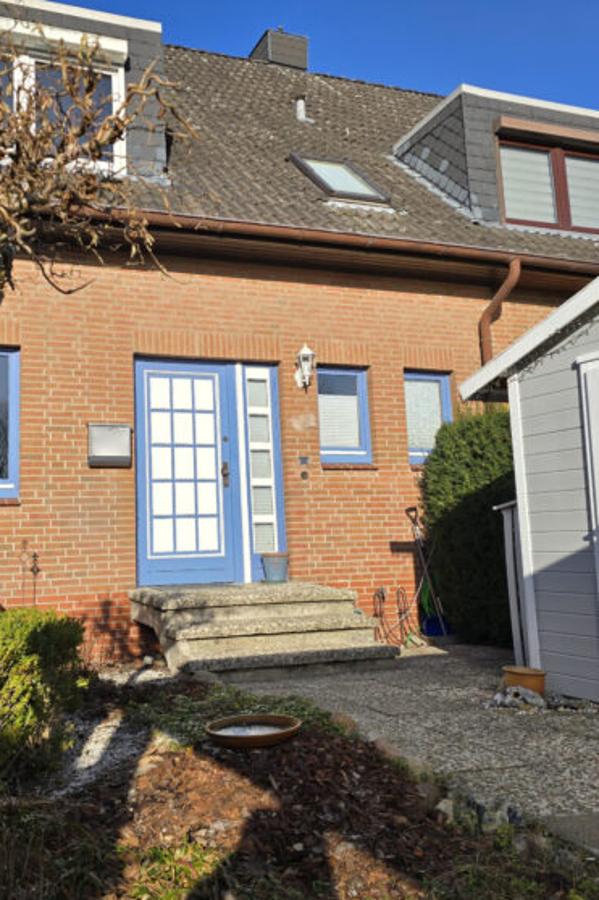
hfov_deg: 39.6
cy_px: 438
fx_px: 824
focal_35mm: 33
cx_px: 212
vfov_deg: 57.2
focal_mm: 6.3
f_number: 1.7
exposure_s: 1/792
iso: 12
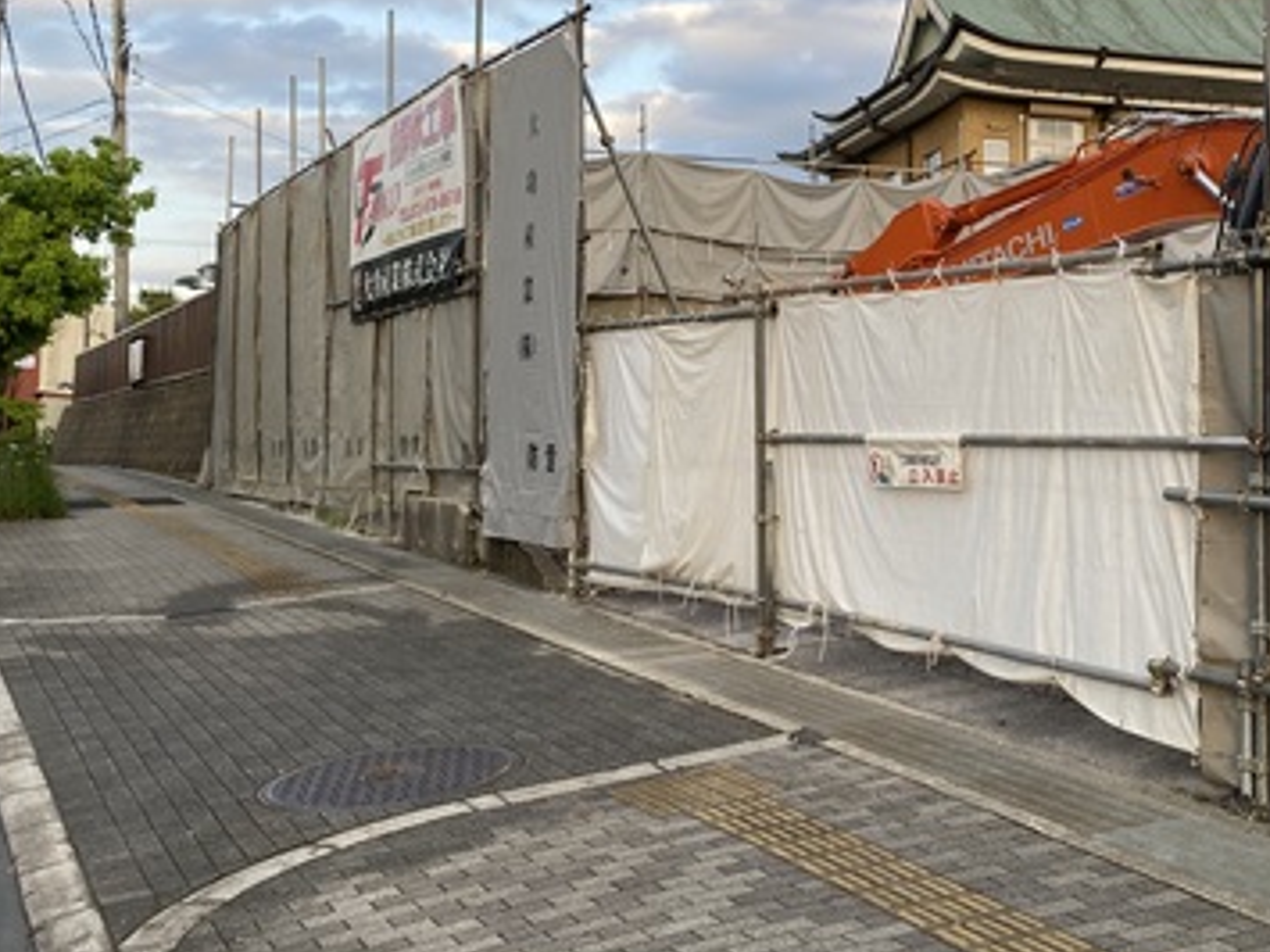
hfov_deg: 41.3
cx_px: 998
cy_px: 308
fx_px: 1614
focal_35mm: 44
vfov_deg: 32.5
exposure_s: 1/479
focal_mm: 4.25
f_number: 1.8
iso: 32
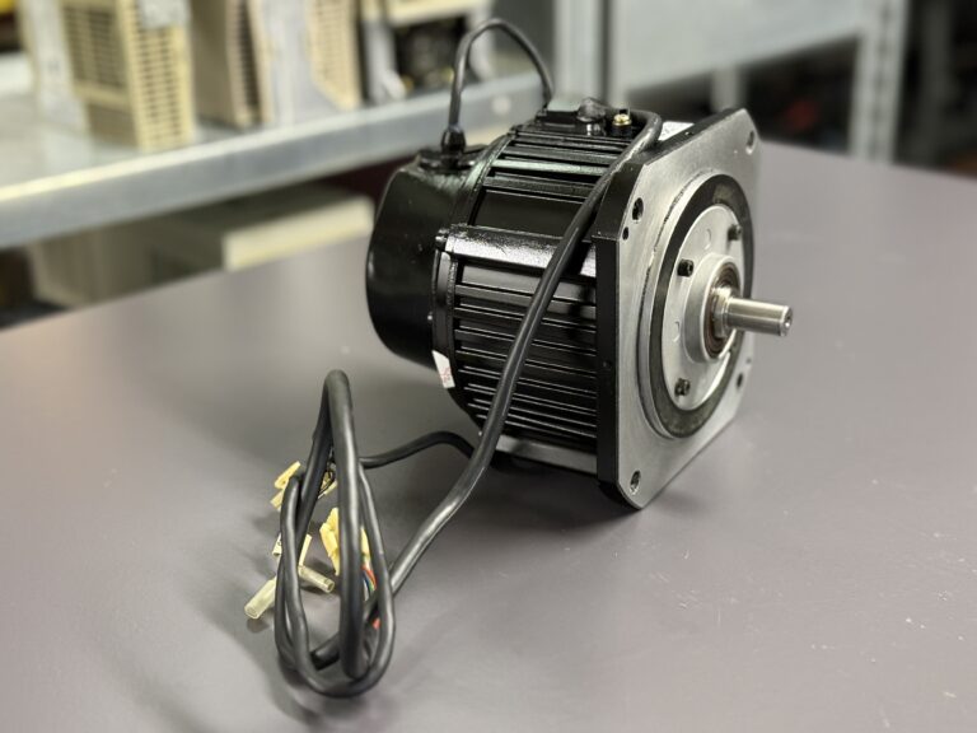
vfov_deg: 30.3
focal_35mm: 48
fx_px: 1355
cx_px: 488
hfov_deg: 39.7
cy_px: 366
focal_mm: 6.76
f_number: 1.78
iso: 400
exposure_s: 1/33
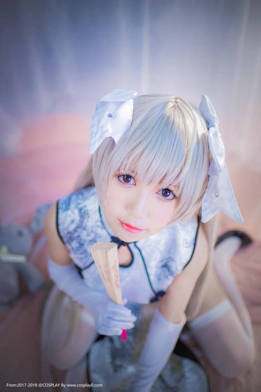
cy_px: 196
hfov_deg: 37.9
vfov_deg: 54.4
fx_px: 380
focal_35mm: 35
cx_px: 130
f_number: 2
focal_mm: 35
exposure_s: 1/200
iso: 200
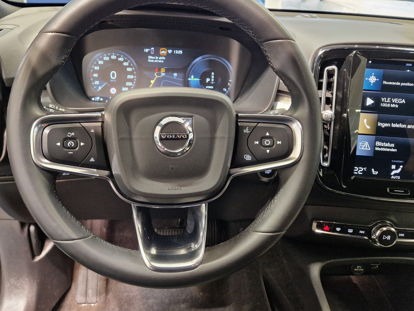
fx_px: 323
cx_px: 178
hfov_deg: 65.0
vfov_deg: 51.2
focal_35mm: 27
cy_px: 134
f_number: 1.8
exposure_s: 1/100
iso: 800
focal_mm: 5.4
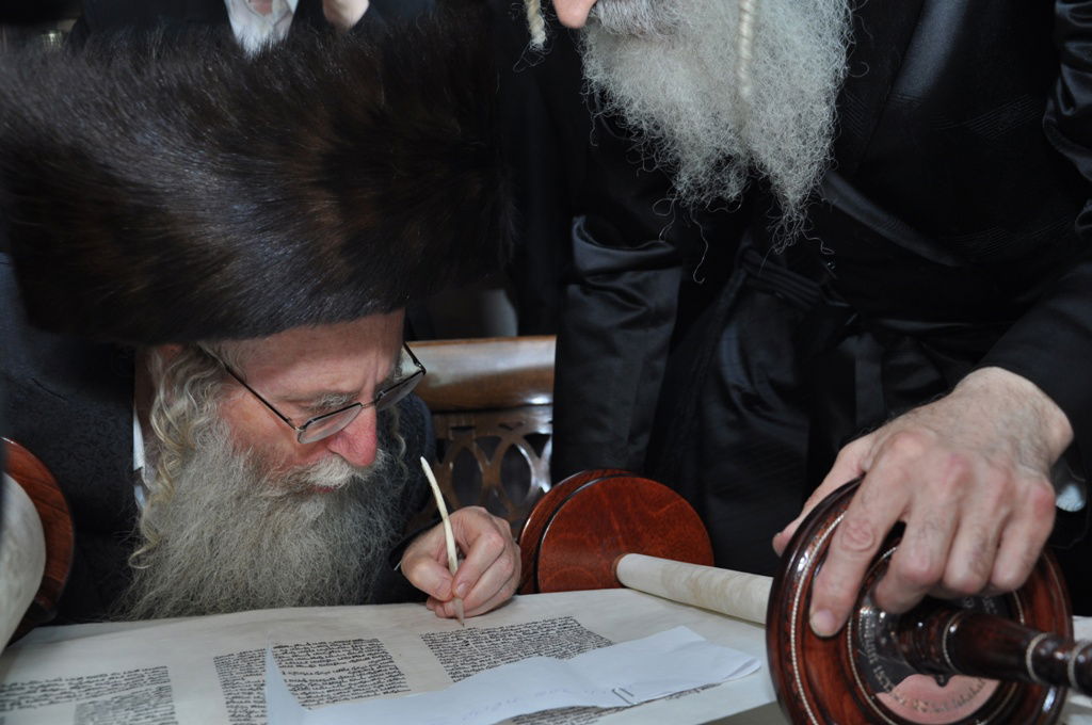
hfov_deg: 46.5
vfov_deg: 31.8
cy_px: 362
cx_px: 546
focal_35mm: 42
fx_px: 1272
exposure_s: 1/50
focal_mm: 28
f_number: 5
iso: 400
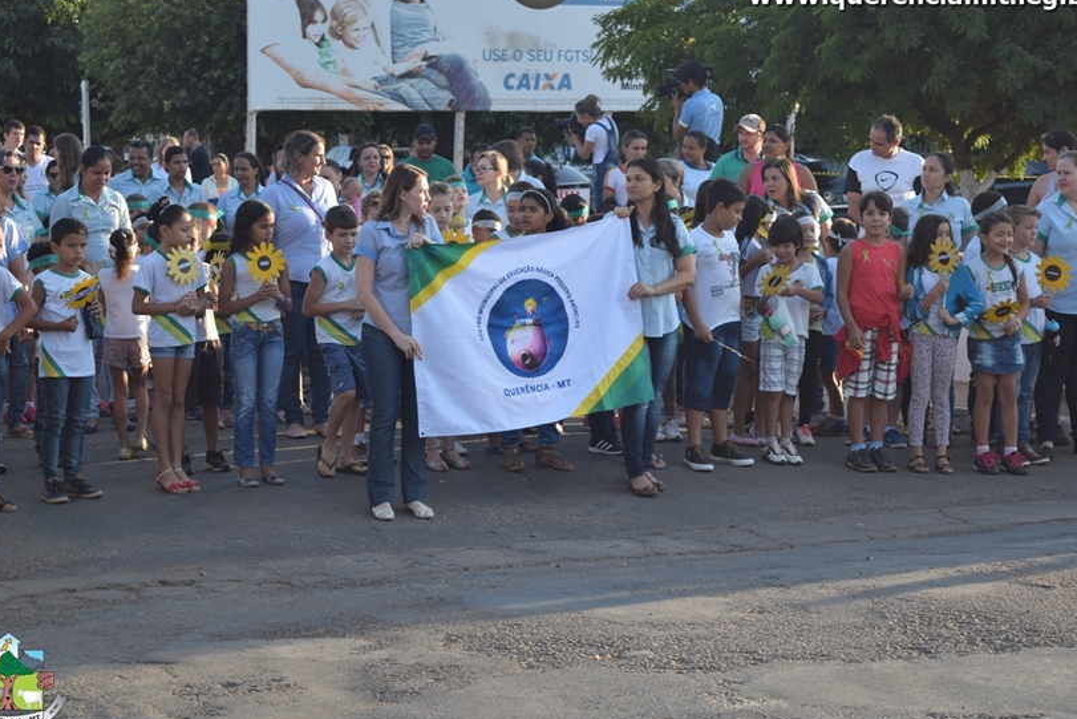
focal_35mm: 92
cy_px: 371
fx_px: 2739
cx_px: 527
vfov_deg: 14.9
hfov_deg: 22.2
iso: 100
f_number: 5.6
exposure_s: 1/200
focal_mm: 55
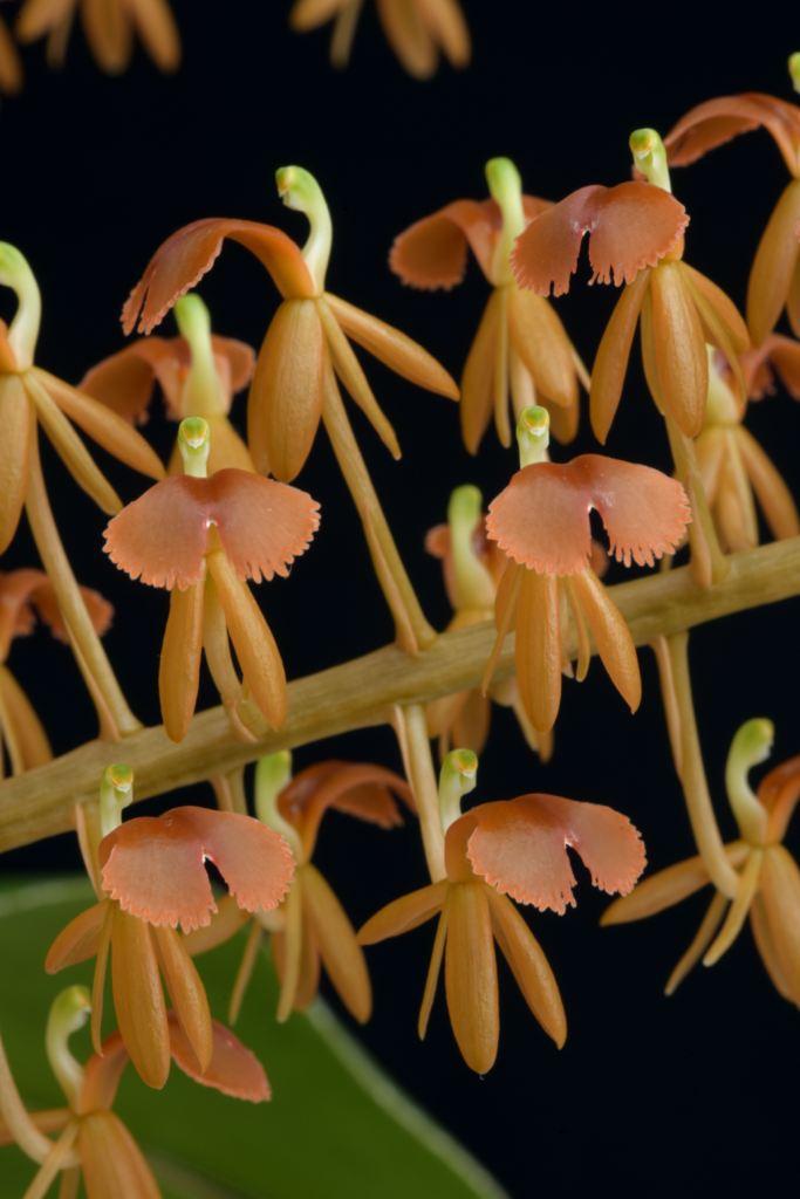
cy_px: 600
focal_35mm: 90
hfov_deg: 15.2
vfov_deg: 22.6
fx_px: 2999
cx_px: 400
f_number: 45
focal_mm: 90
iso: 125
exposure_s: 1/4
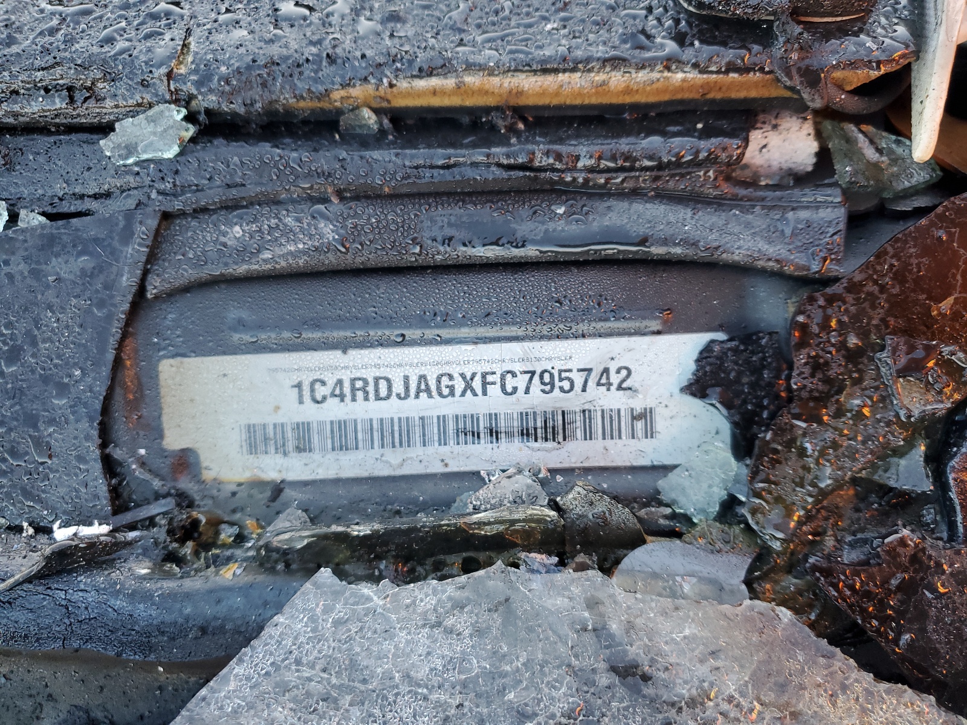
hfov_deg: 67.3
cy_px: 362
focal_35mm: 26
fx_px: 726
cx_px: 484
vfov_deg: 53.1
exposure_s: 1/120
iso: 76
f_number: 1.5
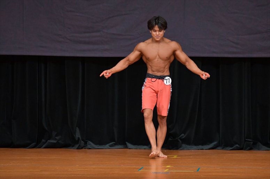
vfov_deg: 4.6
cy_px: 90
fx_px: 2249
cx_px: 135
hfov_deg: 6.9
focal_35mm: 300
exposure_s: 1/400
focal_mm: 200
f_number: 5.6
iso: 5000
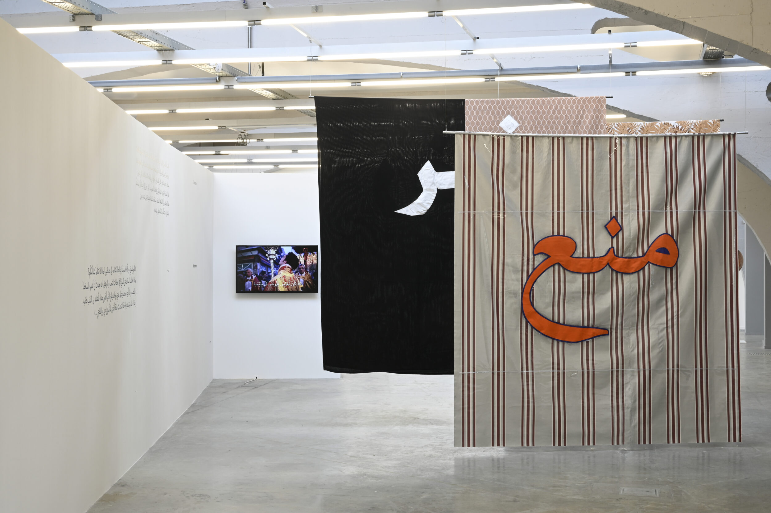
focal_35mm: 50
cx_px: 386
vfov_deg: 27.0
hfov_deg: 39.6
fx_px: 1070
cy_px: 256
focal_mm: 50
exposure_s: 1/2.5
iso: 125
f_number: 16
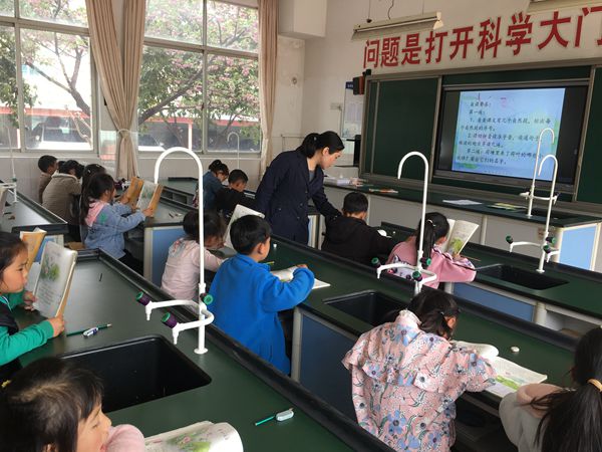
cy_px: 226
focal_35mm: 29
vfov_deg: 48.2
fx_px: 504
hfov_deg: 61.7
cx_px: 301
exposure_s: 1/50
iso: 25
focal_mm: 4.15
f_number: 2.2
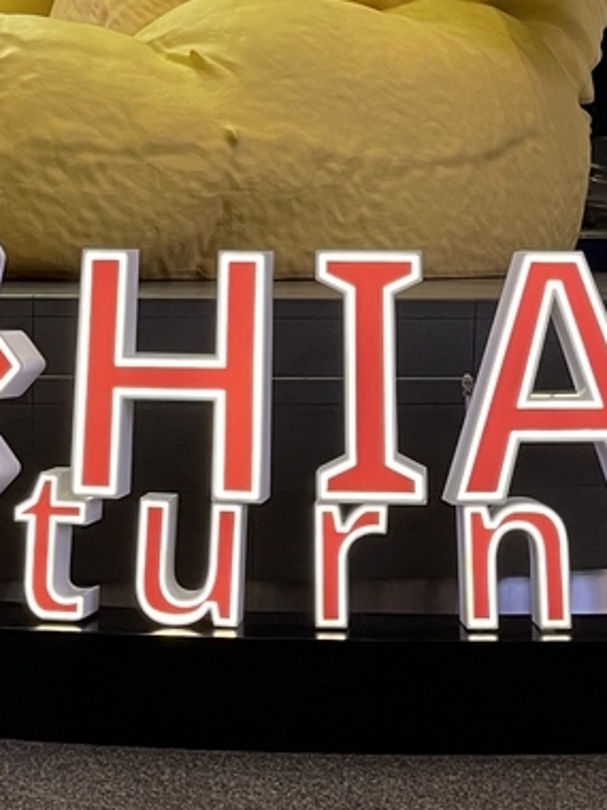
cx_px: 266
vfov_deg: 21.4
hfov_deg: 18.0
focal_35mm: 82
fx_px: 1917
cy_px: -258
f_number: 1.6
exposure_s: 1/50
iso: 125
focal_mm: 4.2
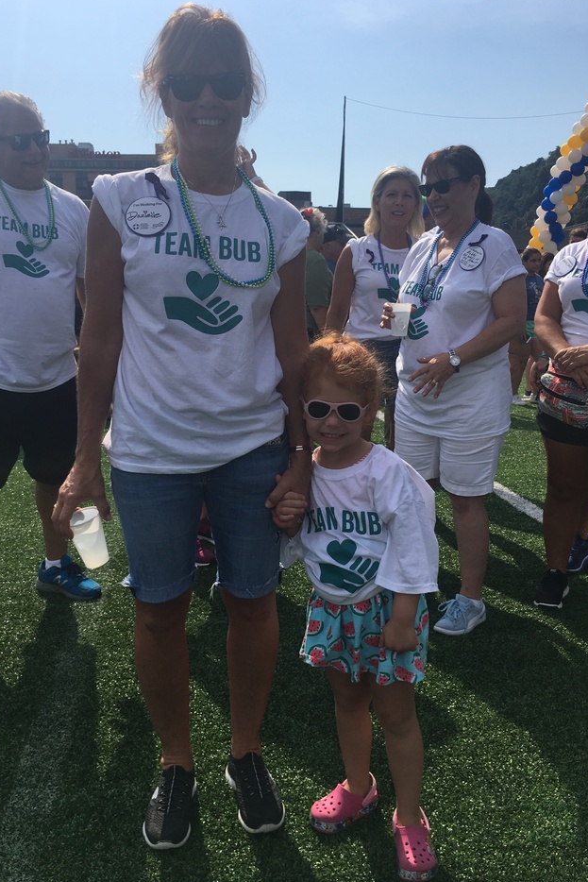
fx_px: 759
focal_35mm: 31
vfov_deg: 60.3
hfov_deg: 42.3
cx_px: 287
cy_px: 432
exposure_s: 1/2481
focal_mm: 4.15
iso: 25
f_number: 2.2
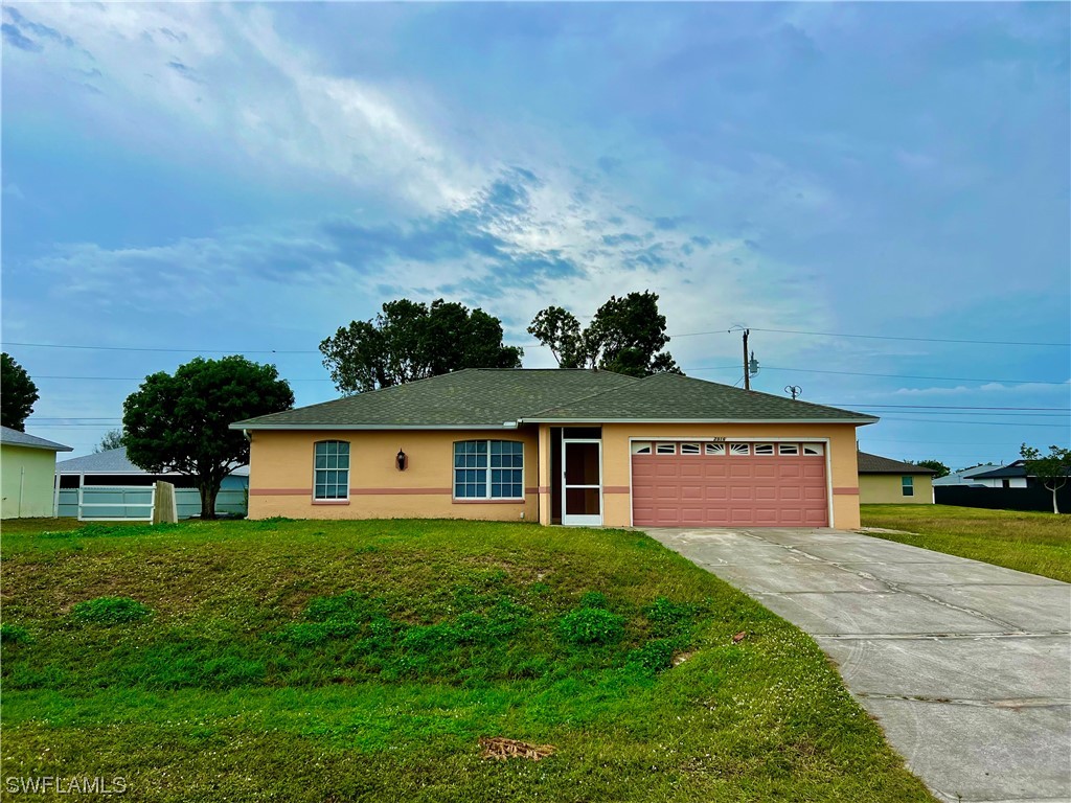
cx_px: 536
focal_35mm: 26
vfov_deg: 53.1
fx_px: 804
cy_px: 402
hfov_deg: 67.3
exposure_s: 1/1295
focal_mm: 5.7
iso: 50
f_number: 1.5
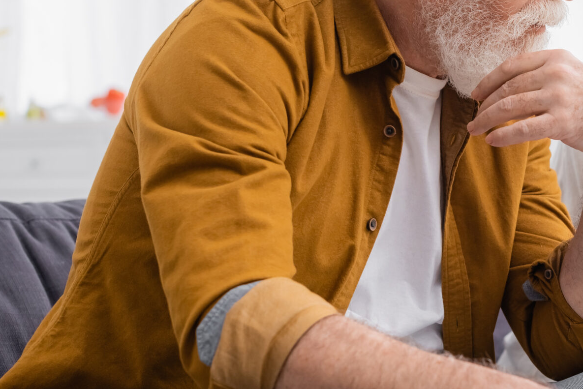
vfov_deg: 12.7
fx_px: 1750
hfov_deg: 18.5
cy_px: 121
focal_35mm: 108
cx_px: 562
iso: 250
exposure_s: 1/200
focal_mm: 50
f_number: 4
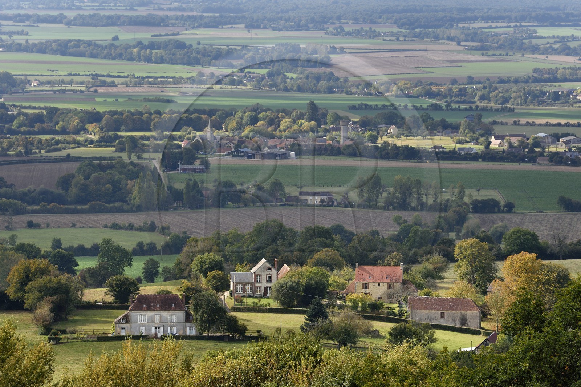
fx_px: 3225
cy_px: 194
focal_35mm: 200
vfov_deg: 6.9
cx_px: 290
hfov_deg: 10.3
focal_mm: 200
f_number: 9
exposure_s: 1/250
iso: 200
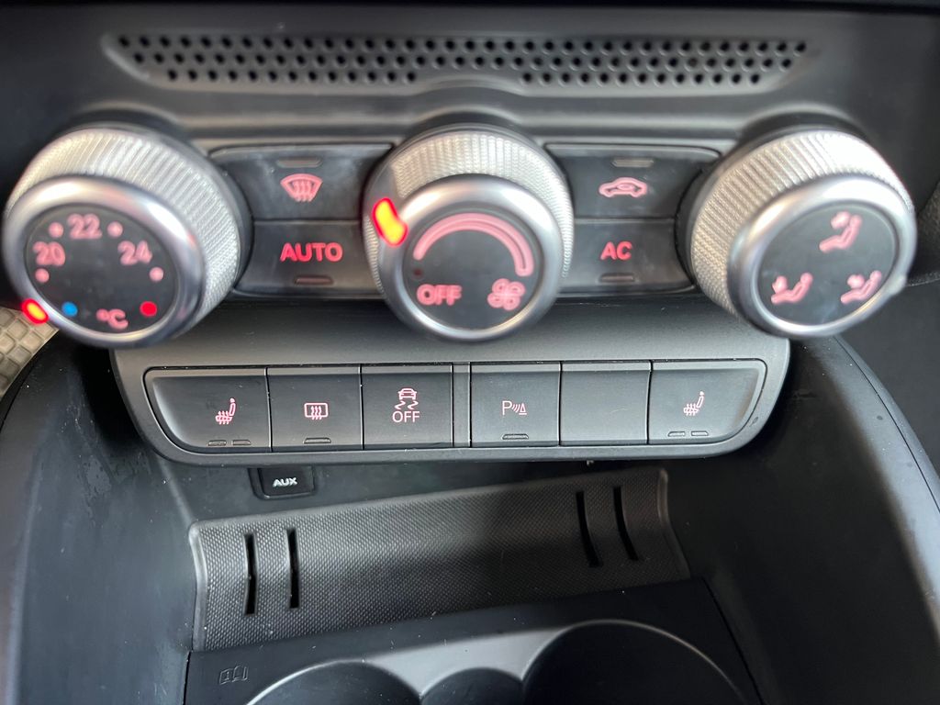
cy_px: 352
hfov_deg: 67.3
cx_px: 470
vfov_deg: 53.1
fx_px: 706
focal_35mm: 26
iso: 400
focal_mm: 5.1
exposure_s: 1/40
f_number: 1.6
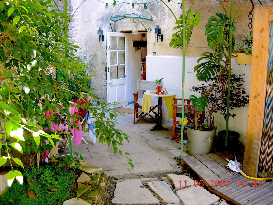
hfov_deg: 51.4
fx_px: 284
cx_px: 136
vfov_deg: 39.7
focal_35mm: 36
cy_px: 102
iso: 50
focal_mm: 7.5
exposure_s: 1/20.1
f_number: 2.7
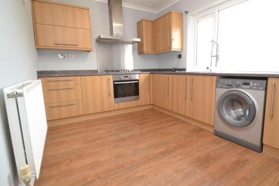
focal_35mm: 18
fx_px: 139
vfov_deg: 67.4
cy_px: 89
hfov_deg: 89.6
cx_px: 155
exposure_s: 1/80
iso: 400
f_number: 4.5
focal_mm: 10
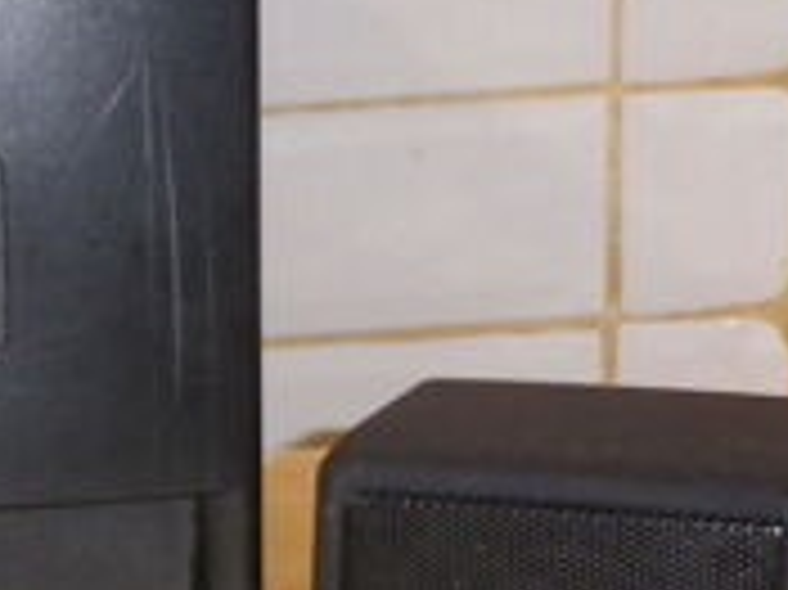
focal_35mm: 107
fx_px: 2434
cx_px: -171
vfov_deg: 13.7
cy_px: 563
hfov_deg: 17.5
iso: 400
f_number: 4
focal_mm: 7
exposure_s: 1/50
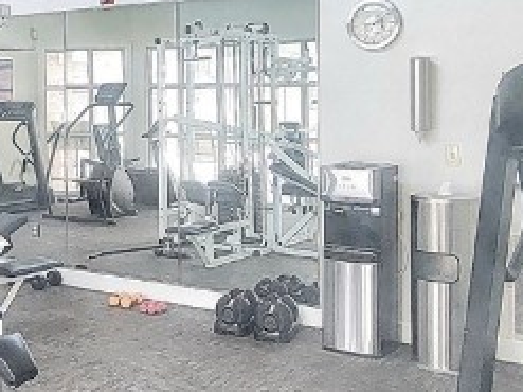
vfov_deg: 26.7
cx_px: -51
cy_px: 100
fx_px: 815
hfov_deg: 31.6
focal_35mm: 54
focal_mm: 2.2
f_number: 2.2
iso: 80
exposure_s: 1/60.2
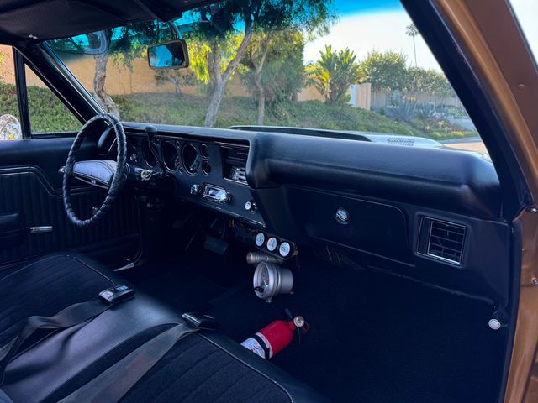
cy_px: 202
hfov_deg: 71.6
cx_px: 269
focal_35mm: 24
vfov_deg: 56.8
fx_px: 373
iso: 64
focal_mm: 6.76
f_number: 1.78
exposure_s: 1/160
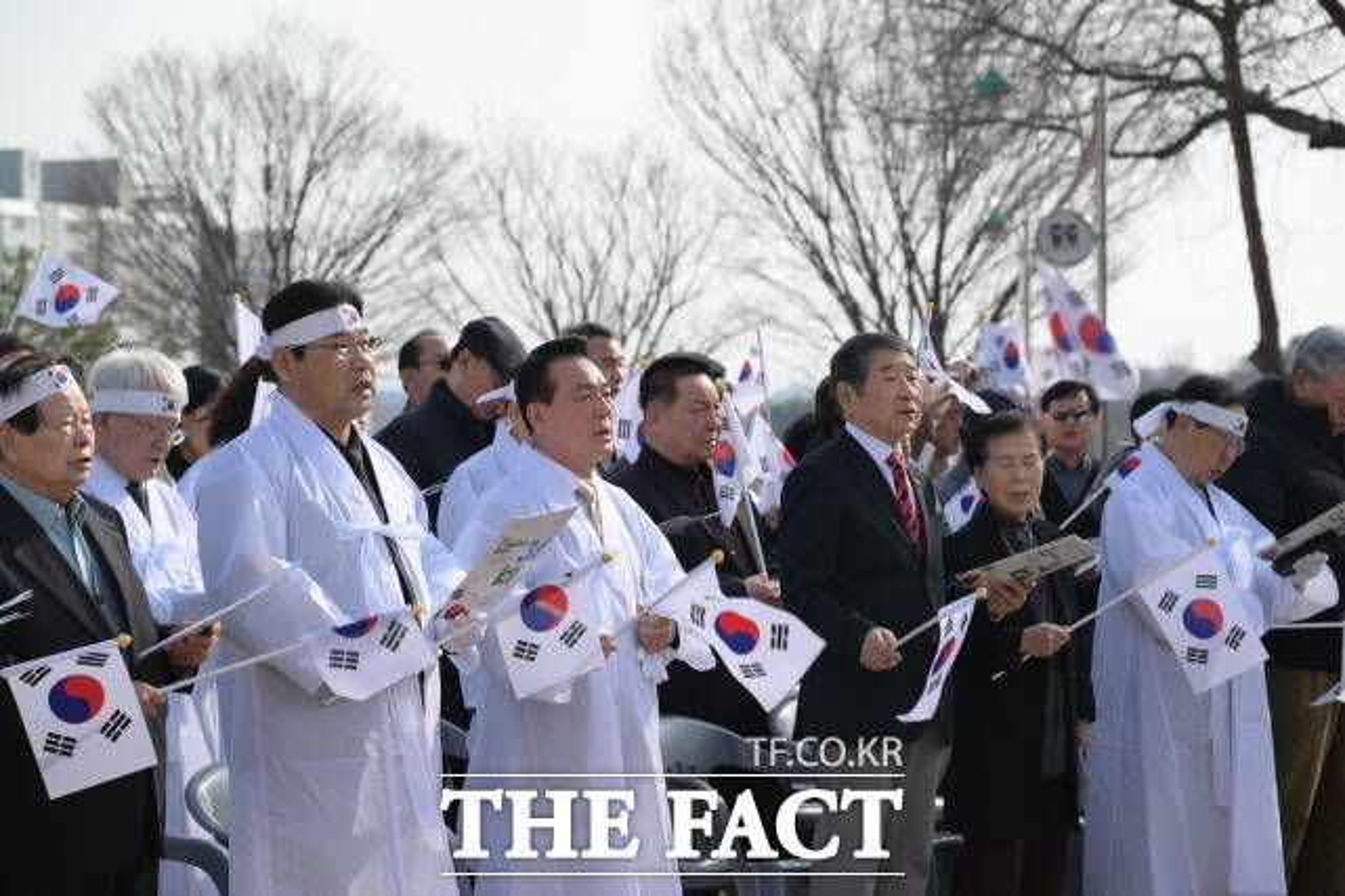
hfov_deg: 17.1
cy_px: 448
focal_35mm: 120
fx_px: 4482
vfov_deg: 11.4
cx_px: 672
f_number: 8
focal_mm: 120
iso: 100
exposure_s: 1/200
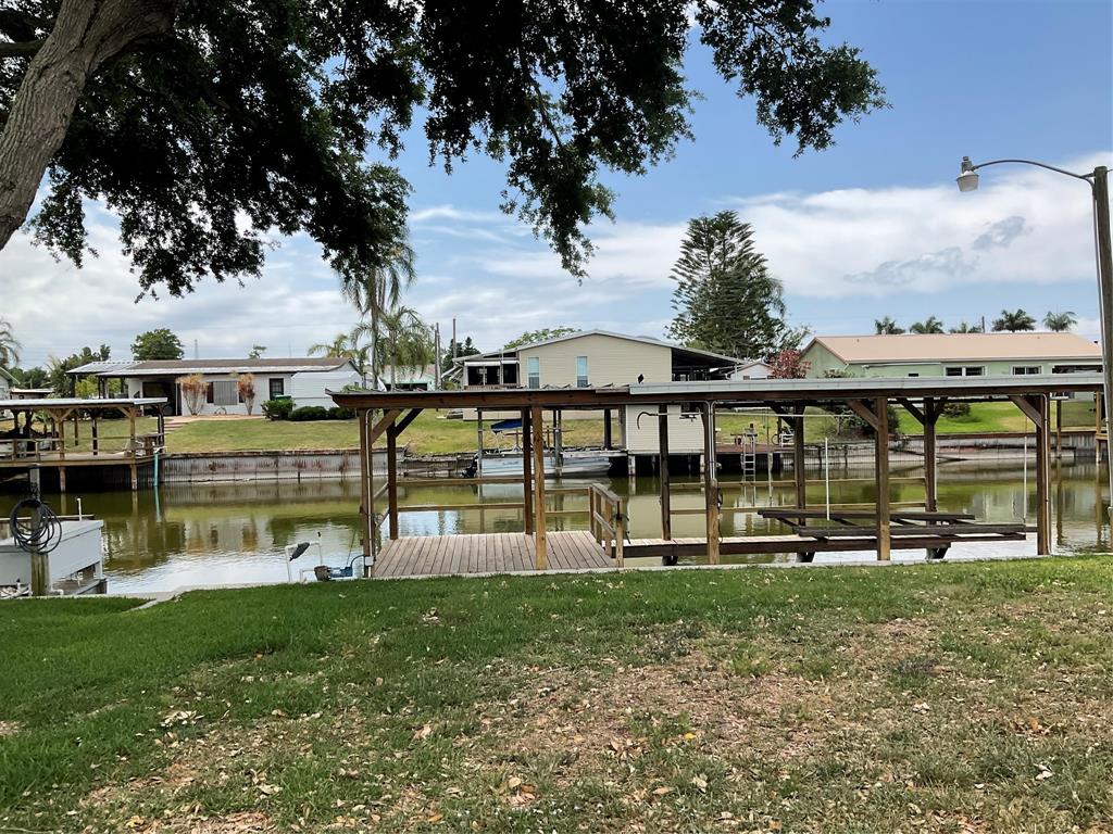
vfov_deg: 48.2
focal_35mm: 29
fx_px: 932
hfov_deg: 61.7
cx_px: 556
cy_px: 417
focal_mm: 3
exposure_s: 1/1912
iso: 16
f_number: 1.8
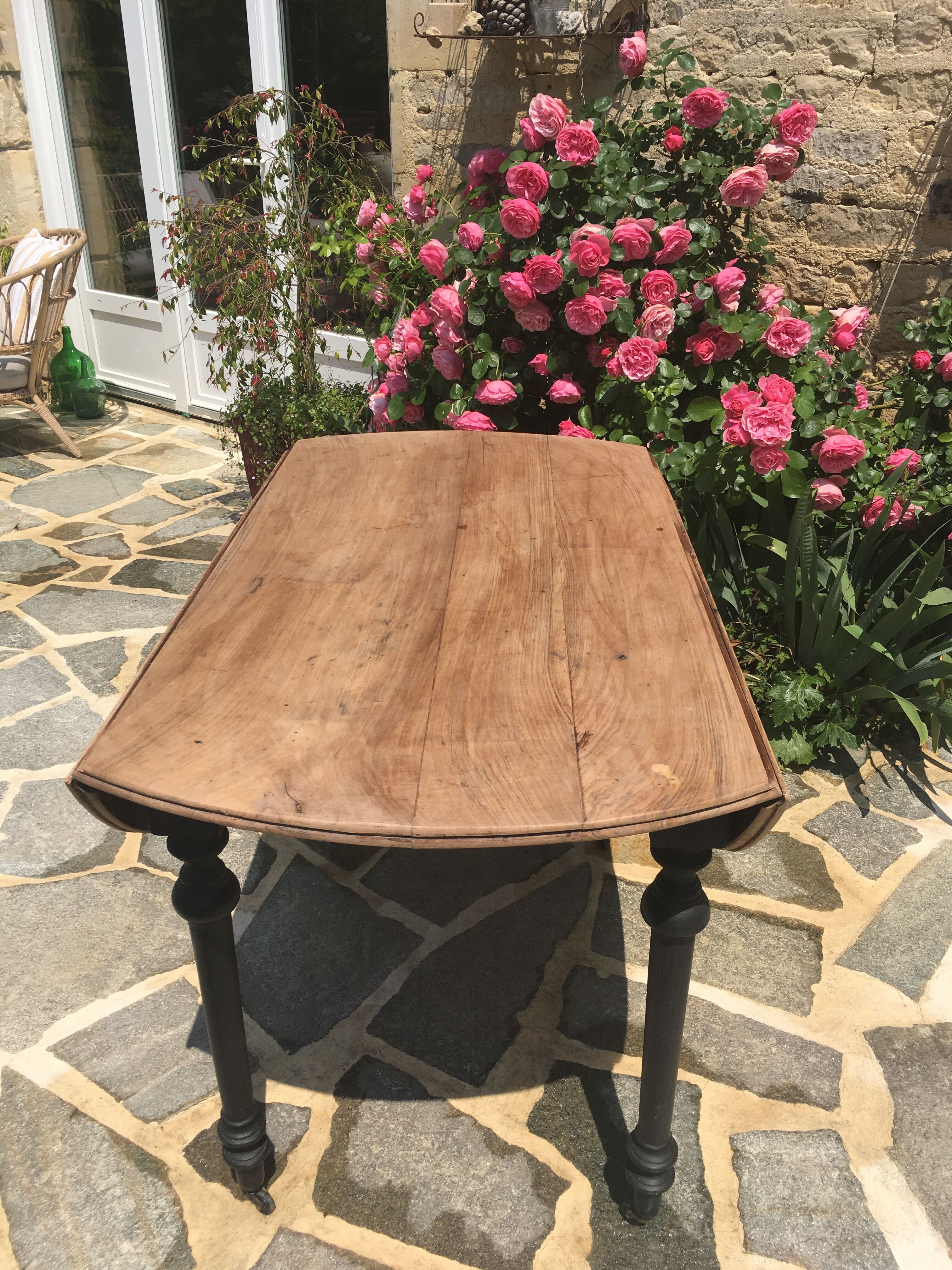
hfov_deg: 48.2
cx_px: 476
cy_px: 635
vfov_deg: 61.7
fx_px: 1063
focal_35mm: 29
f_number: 2.2
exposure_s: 1/2079
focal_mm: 4.15
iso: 25
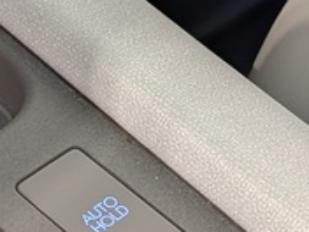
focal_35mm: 140
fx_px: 1250
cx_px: -5
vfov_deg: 10.4
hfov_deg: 13.9
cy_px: 295
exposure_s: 1/25
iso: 100
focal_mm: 4.53
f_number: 1.7
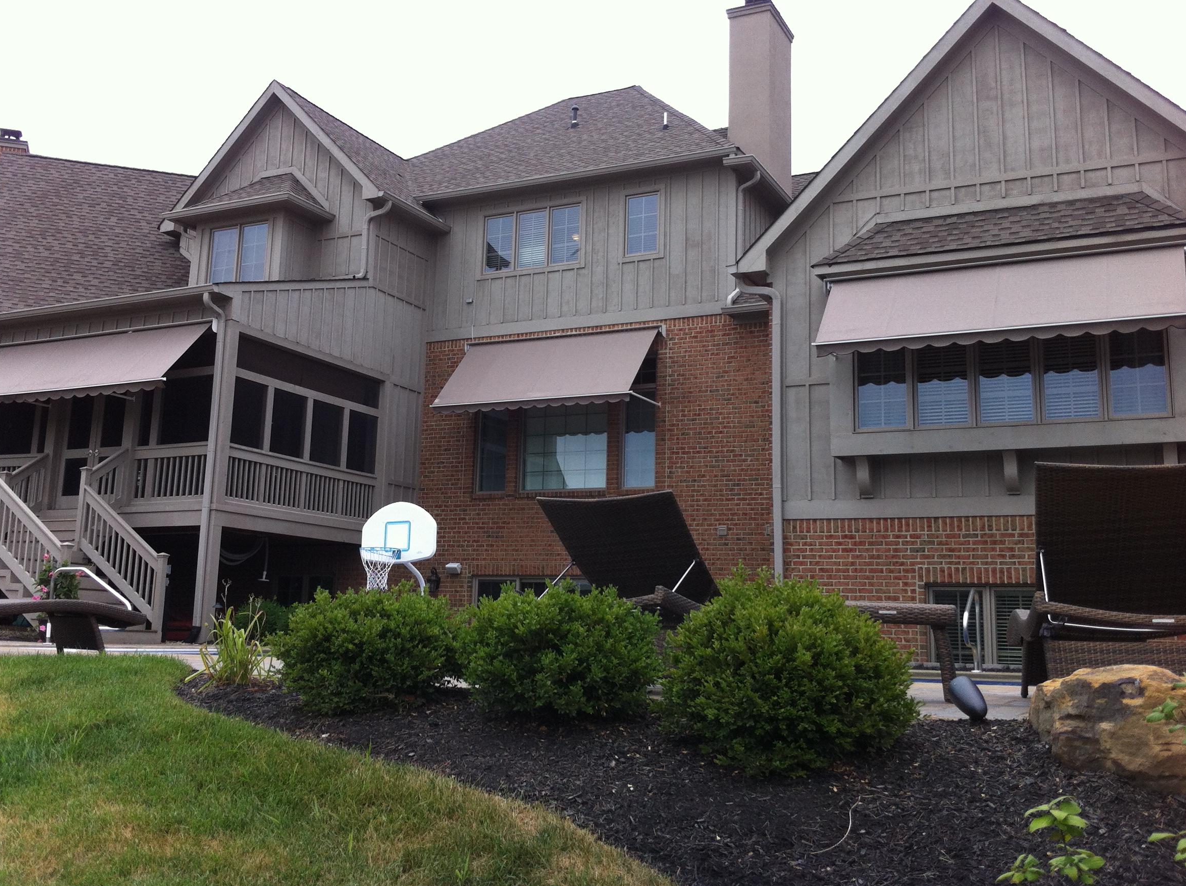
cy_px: 408
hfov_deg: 47.9
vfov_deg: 36.7
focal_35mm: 39
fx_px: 1334
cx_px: 549
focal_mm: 3.85
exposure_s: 1/425
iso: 80
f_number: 2.8
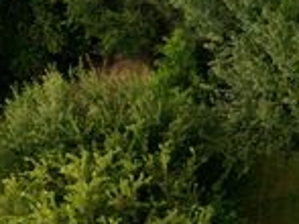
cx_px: 600
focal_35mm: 97
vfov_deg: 14.9
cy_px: 229
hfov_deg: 15.9
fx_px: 837
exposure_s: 1/4000
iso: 400
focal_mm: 8.67
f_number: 1.8
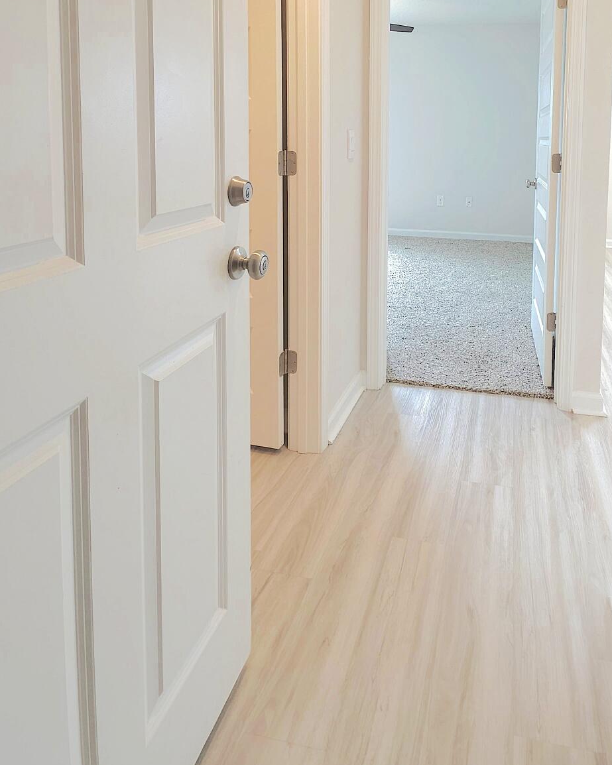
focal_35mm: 22
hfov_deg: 61.1
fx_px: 498
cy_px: 175
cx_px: 422
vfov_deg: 69.2
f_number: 1.9
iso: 40
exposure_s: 1/30
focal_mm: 2.2
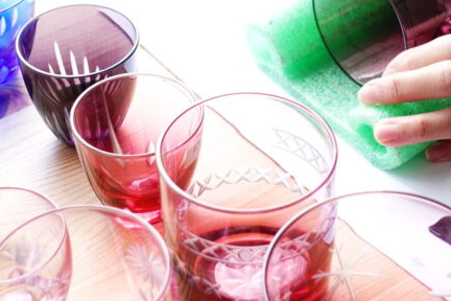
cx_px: 340
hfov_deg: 16.8
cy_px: 24
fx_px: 1516
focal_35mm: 121
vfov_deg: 11.3
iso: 160
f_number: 2.8
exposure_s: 1/40
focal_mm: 18.7
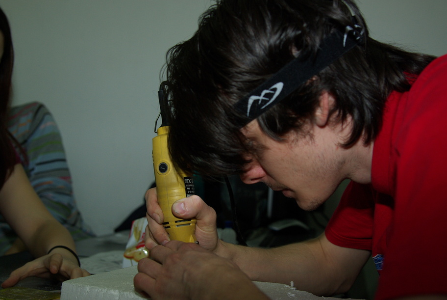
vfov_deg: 25.8
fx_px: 653
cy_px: 150
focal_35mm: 53
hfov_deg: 37.8
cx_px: 218
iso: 250
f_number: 4
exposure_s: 1/50
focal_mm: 33
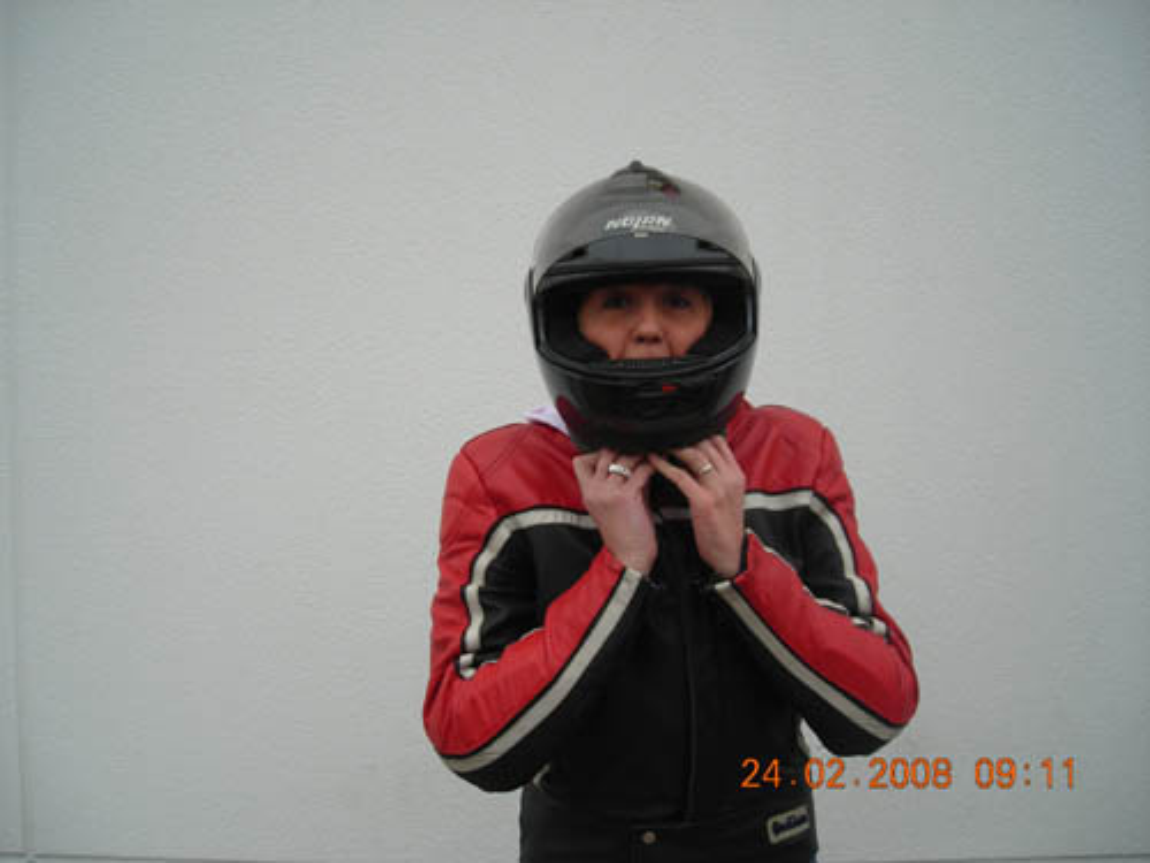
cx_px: 575
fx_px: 1262
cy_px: 432
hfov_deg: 49.0
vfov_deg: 37.7
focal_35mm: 38
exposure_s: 1/104
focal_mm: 6.3
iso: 50
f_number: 3.2
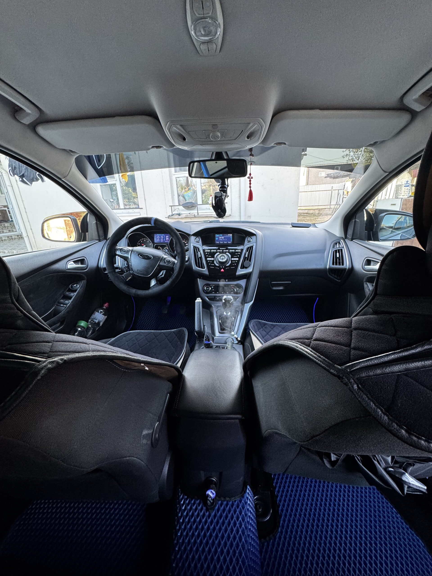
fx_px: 233
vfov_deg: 102.1
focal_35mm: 14
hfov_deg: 85.7
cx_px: 216
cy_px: 288
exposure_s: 1/99
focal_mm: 2.22
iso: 200
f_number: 2.2
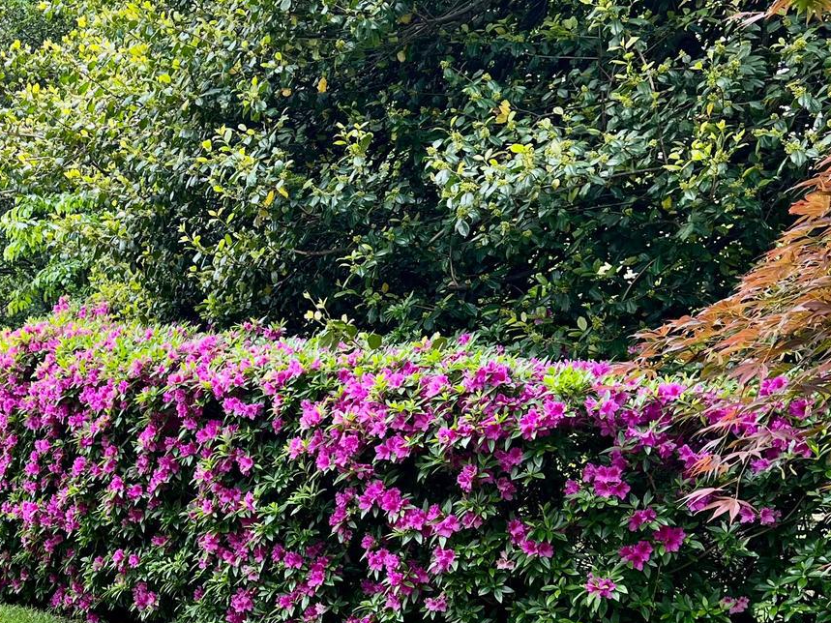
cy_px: 541
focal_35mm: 62
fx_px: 1488
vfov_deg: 23.1
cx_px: 110
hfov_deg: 30.1
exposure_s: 1/502
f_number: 1.5
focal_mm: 5.7
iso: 50
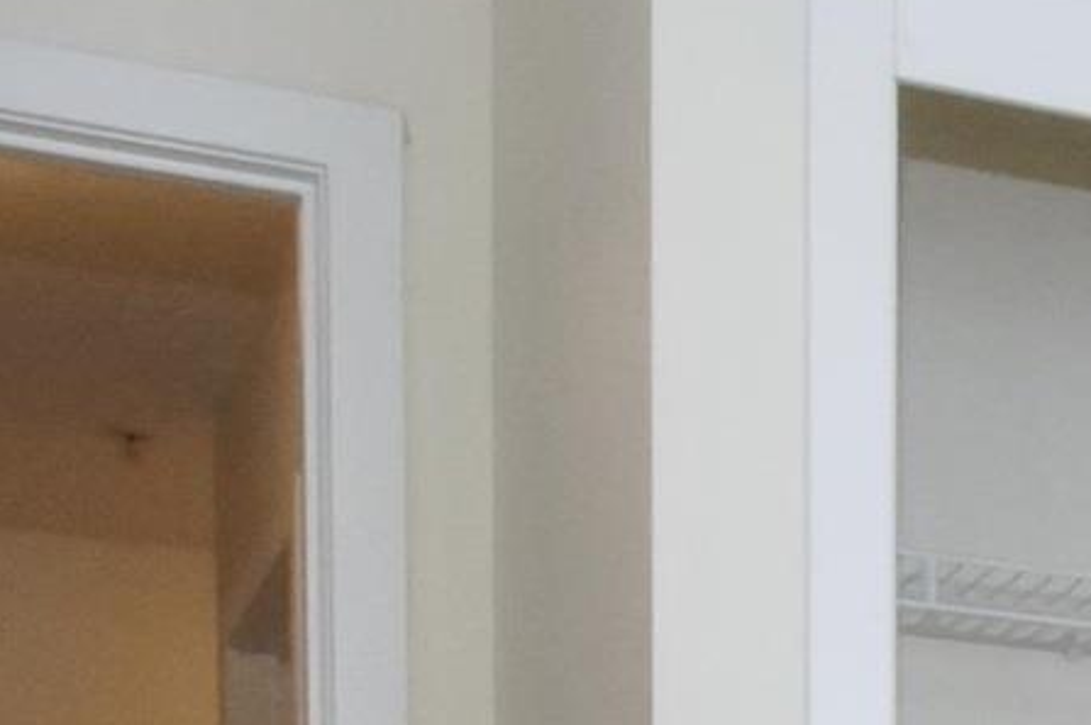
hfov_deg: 14.8
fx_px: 3434
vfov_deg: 11.0
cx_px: 2184
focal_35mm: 113
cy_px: 1407
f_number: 22
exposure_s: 1/8
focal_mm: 11
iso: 800
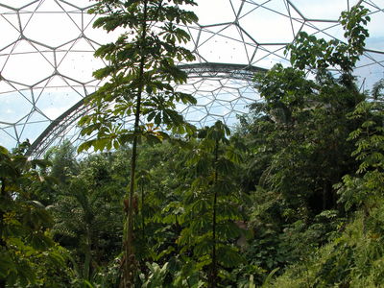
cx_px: 192
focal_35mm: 35
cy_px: 144
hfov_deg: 52.6
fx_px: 388
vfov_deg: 40.7
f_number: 6.3
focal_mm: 8.9
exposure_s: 1/260
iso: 100
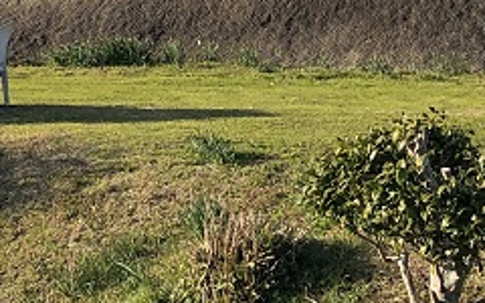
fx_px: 1665
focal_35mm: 126
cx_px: 121
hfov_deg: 16.5
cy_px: -443
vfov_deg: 9.2
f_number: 1.8
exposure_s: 1/1600
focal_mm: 3.99
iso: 20
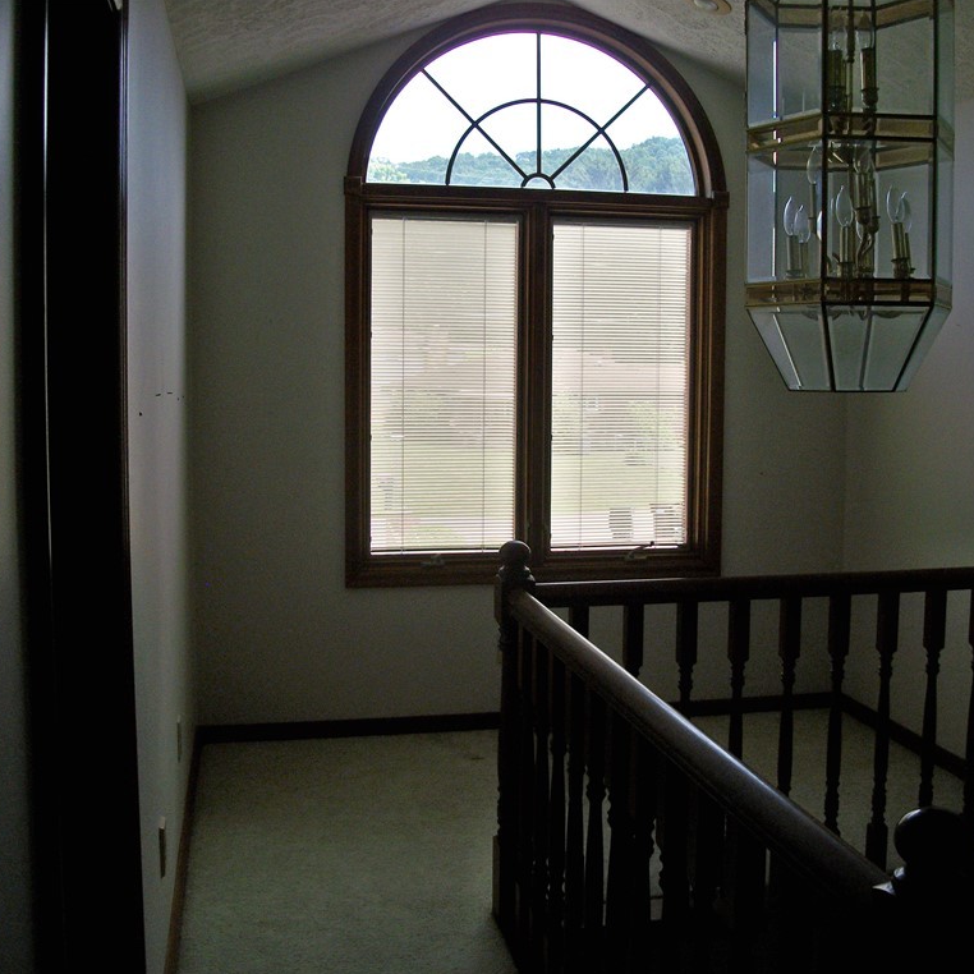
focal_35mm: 38
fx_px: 1210
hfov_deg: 43.9
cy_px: 488
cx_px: 492
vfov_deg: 43.9
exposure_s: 1/250
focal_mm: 5.7
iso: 80
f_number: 2.9
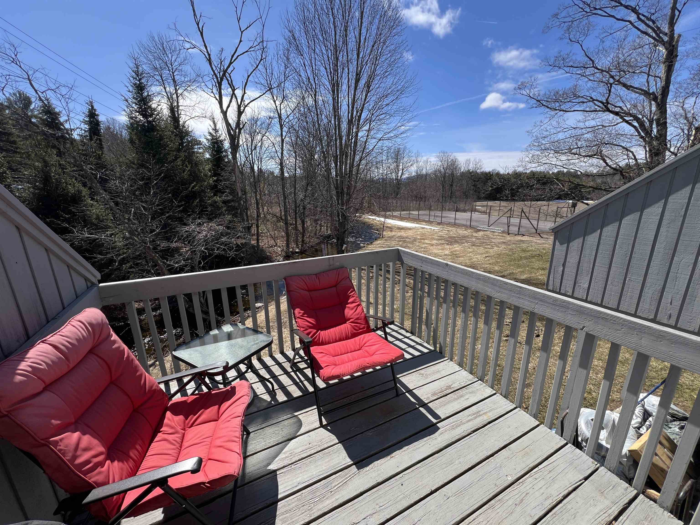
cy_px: 262
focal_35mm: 13
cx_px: 350
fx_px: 263
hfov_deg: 106.2
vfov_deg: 89.9
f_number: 1.8
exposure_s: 1/1014
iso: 32
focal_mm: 1.57
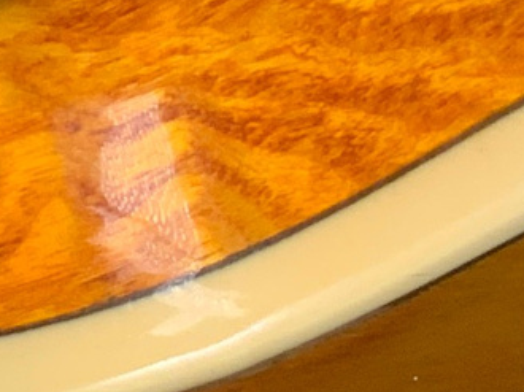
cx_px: -164
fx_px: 3403
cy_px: -289
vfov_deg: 6.5
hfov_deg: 8.7
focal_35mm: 225
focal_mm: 3
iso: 40
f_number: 1.8
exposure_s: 1/100
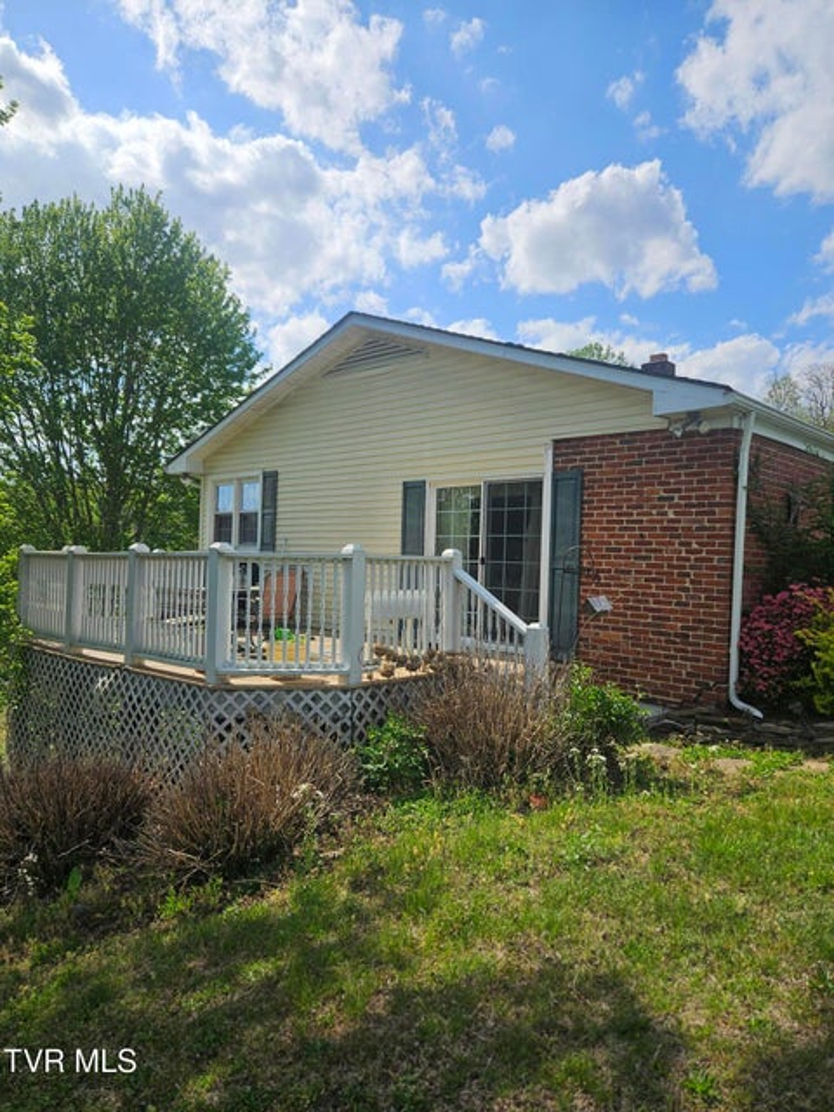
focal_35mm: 23
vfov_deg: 73.9
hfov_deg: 58.9
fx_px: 739
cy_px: 556
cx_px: 417
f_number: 1.8
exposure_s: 1/2737
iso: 25
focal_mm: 5.4
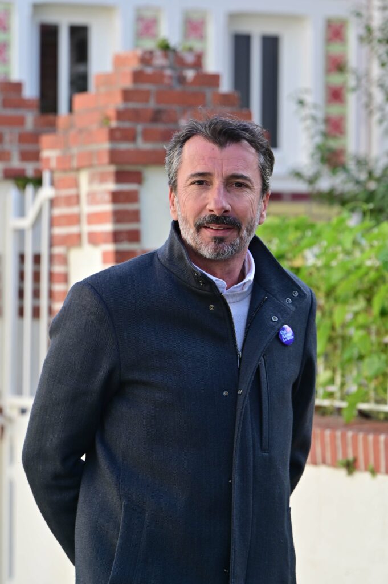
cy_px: 292
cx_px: 194
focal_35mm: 180
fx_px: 2915
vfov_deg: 11.4
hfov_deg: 7.6
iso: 500
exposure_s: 1/400
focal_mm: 180
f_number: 7.1
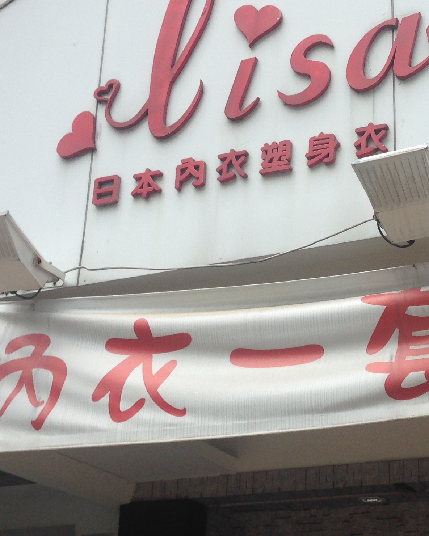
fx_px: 1127
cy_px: 285
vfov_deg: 26.8
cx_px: 317
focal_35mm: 71
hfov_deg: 21.4
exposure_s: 1/1043
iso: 50
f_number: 2.4
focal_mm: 4.12
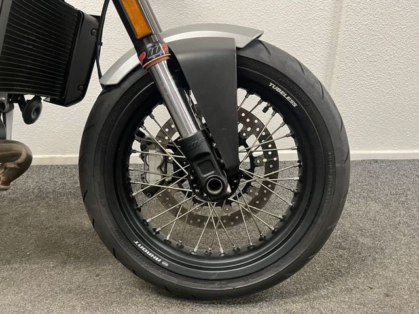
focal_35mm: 26
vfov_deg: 53.1
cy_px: 157
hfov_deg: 67.3
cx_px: 210
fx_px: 315
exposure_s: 1/50
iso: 250
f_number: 1.6
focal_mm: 5.1
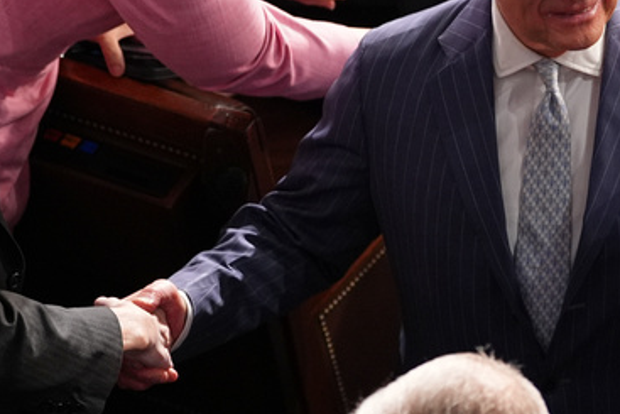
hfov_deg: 7.1
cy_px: 14
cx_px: 456
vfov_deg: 4.7
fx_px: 4996
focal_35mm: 290
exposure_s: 1/250
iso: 2000
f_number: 2.8
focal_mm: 104
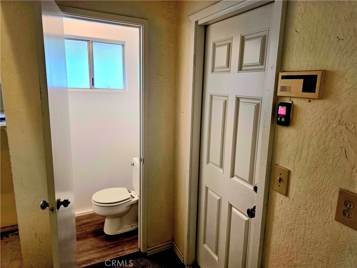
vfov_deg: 58.9
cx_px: 178
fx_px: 237
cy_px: 134
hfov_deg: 73.9
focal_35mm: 23
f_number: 1.7
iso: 250
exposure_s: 1/120
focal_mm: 6.3
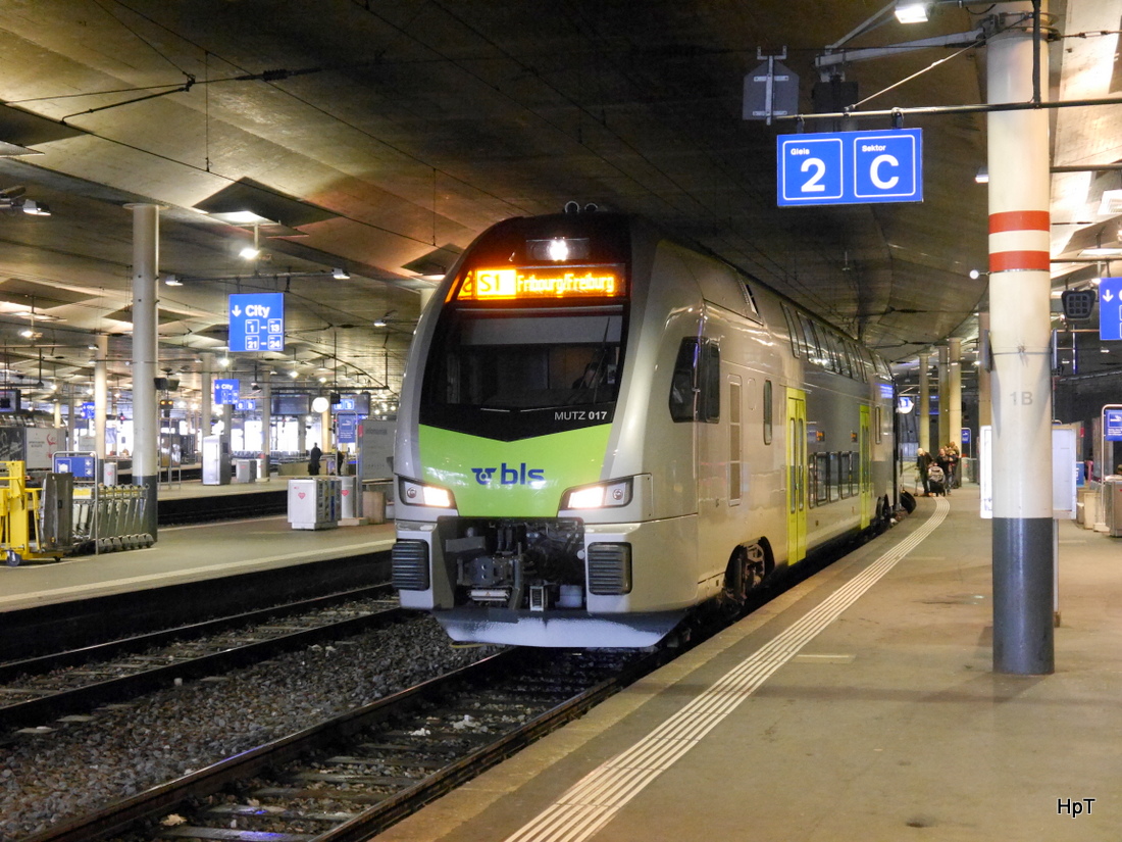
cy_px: 421
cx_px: 561
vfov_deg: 26.1
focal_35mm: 56
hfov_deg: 34.3
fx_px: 1815
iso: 3200
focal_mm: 28
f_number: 4.8
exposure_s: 1/40
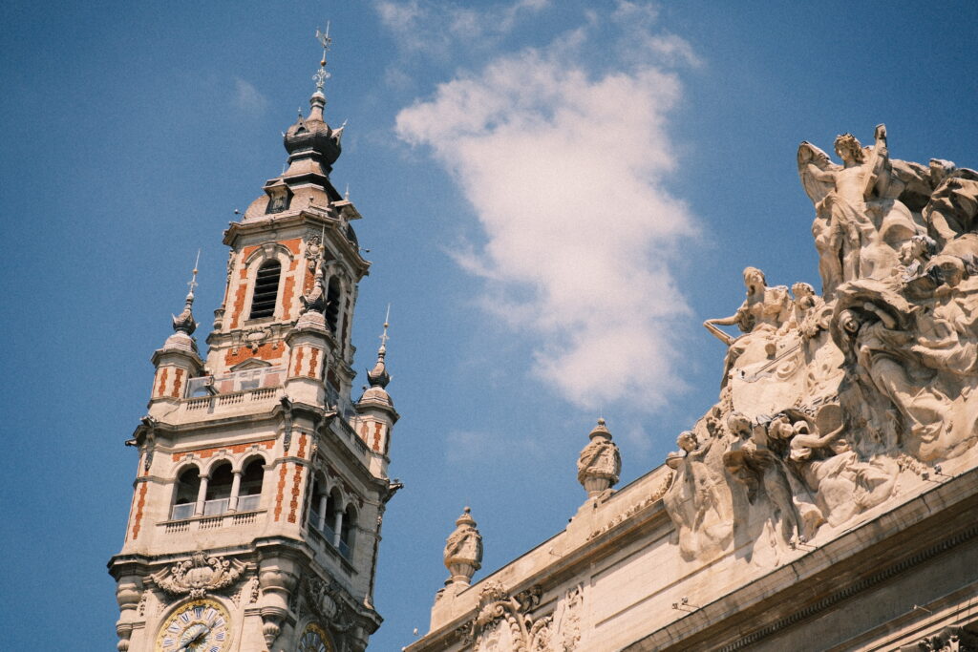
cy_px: 326
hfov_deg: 27.0
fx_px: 2038
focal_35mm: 75
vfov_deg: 18.2
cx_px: 489
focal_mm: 50
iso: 640
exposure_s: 1/8500
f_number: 2.8
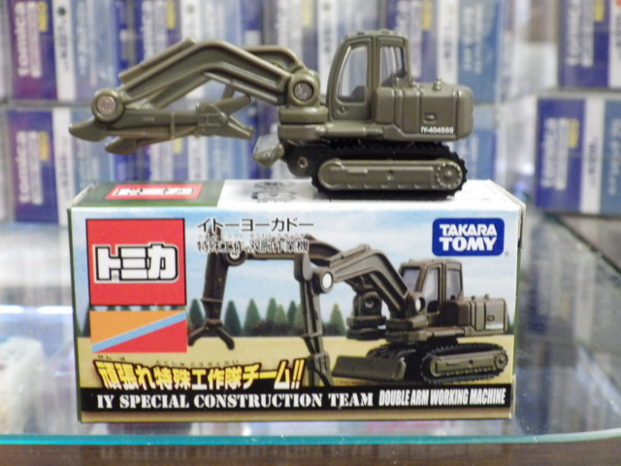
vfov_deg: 24.8
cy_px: 233
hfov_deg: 32.7
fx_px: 1058
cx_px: 310
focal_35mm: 59
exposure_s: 1/25
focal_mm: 10.7
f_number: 4
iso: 1000
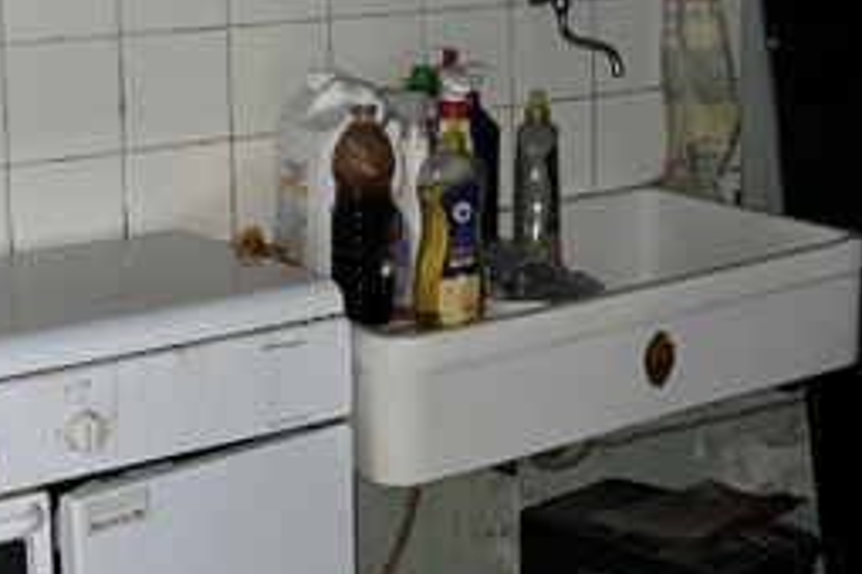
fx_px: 2035
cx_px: 713
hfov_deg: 23.5
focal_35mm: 85
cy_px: 118
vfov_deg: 16.0
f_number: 1.6
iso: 100
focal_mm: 5.1
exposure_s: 1/4
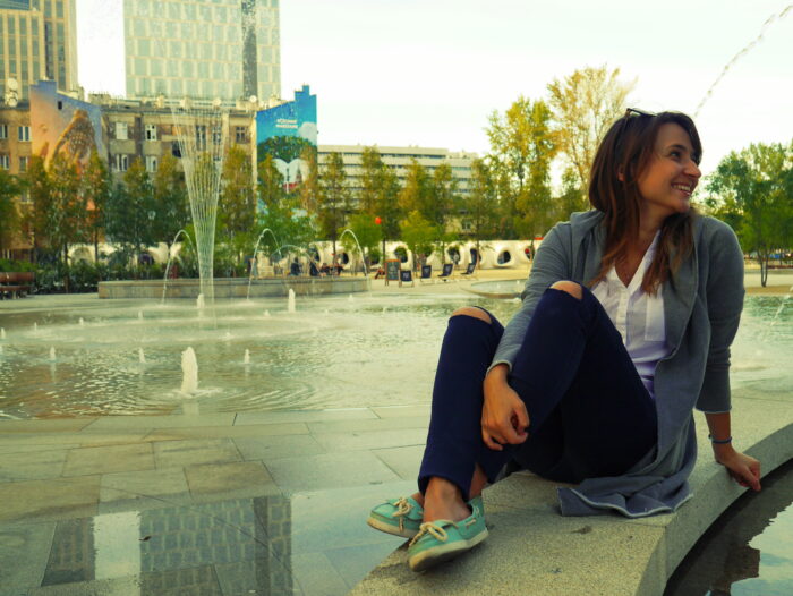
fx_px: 825
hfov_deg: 51.3
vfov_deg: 39.7
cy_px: 298
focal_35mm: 36
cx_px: 396
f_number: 5
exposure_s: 1/160
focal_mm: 18
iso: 160
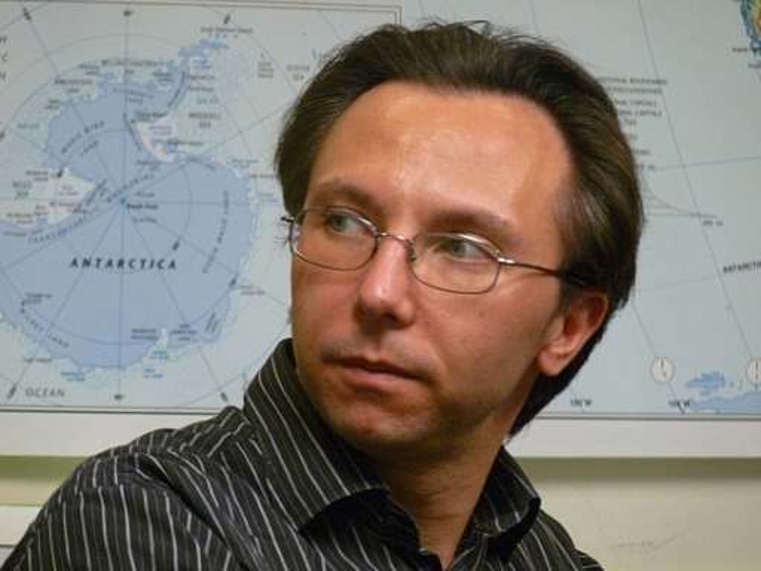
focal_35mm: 296
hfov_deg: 6.7
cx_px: 380
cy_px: 286
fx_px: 6507
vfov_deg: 5.0
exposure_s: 1/20
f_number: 3.7
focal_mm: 52.7
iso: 400
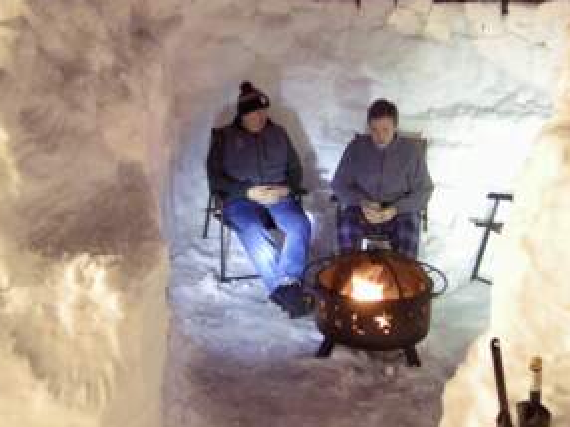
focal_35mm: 49
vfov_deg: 29.5
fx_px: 806
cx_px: 303
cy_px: 156
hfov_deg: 38.9
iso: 800
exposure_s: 1
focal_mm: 7.5
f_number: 2.7
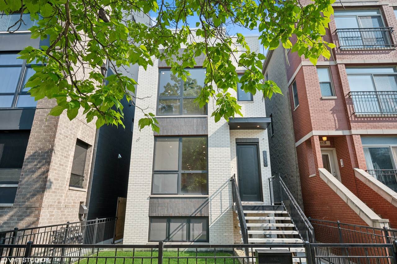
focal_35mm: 20
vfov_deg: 60.6
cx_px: 198
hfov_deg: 82.6
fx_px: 226
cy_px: 132
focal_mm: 20.5
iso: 200
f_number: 9.5
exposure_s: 1/180
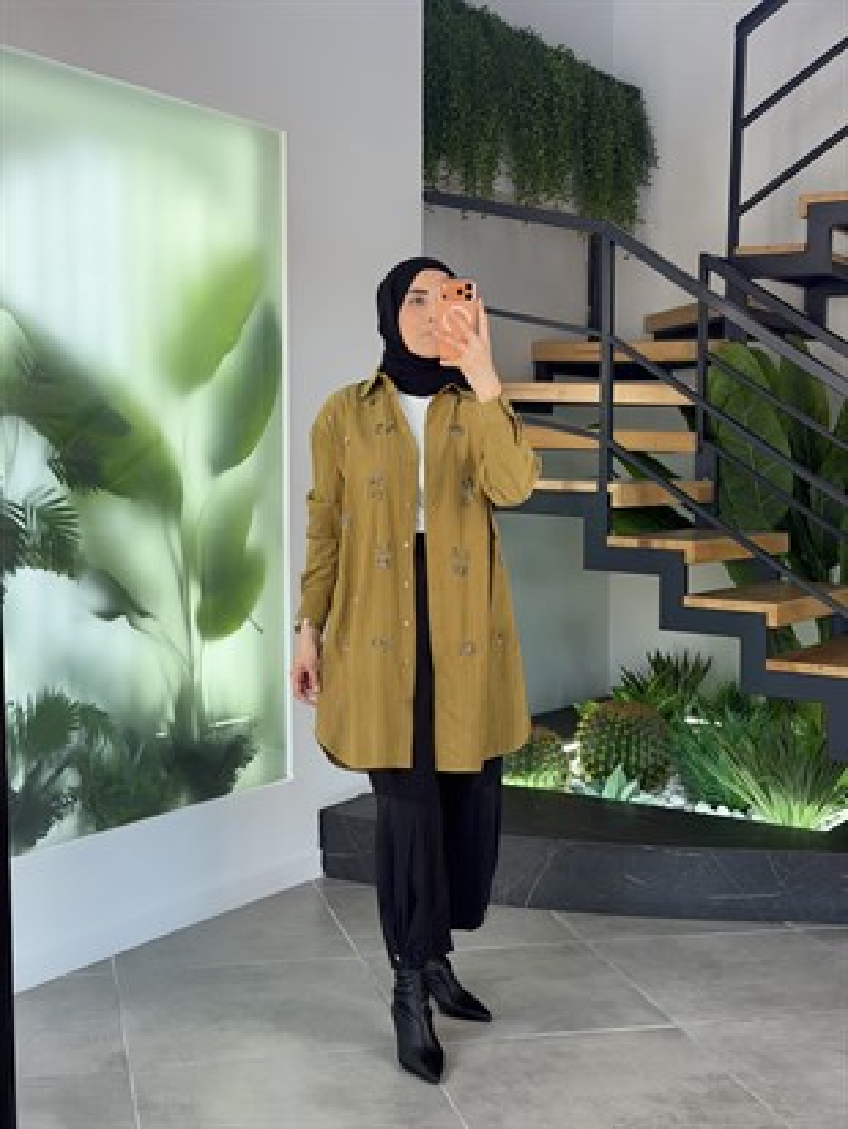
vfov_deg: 39.6
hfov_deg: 30.3
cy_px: 564
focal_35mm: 48
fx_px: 1567
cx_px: 424
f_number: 1.78
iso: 64
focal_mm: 6.76
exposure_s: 1/171
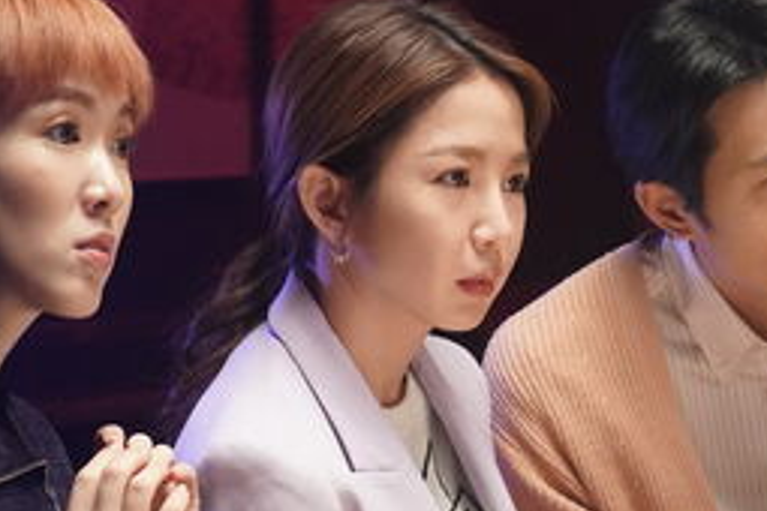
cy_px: 397
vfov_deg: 12.1
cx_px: 367
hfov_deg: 18.1
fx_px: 2407
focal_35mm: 113
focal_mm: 48
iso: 6400
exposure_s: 1/125
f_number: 4.5
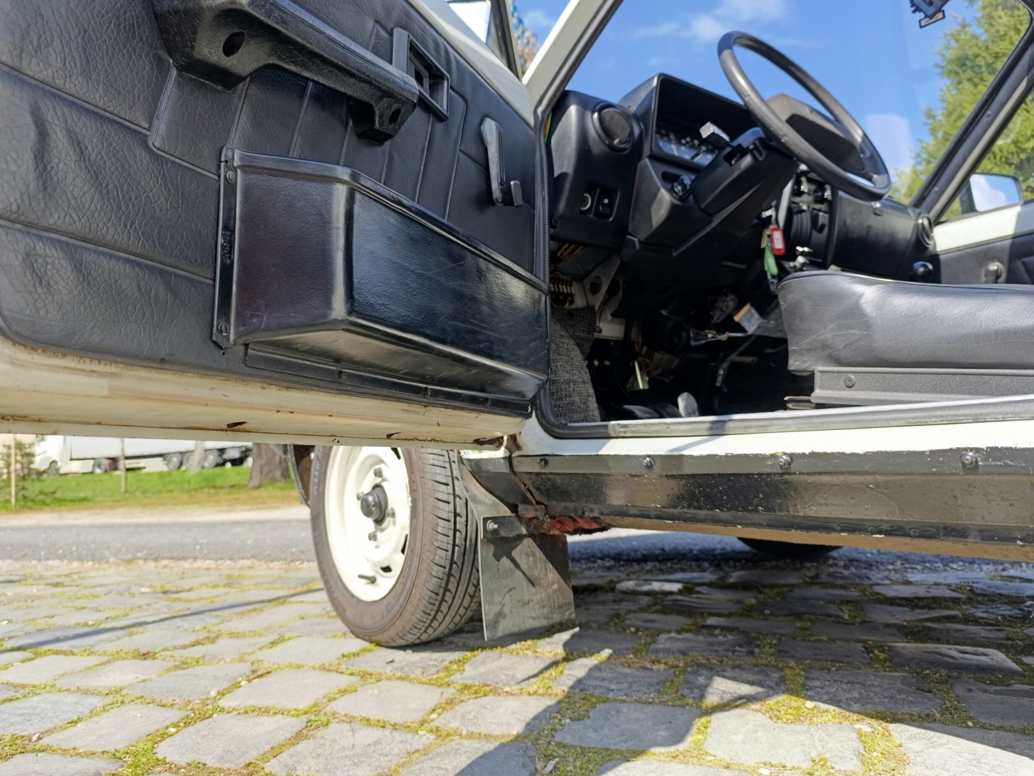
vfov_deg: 56.8
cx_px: 501
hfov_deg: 71.6
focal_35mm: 24
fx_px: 717
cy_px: 377
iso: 50
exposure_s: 1/230
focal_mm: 6.14
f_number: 1.6
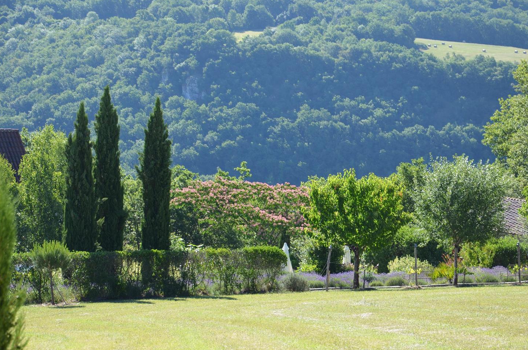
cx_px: 290
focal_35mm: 145
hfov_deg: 14.2
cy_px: 176
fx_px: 2116
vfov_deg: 9.5
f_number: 8
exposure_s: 1/250
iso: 200
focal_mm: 85
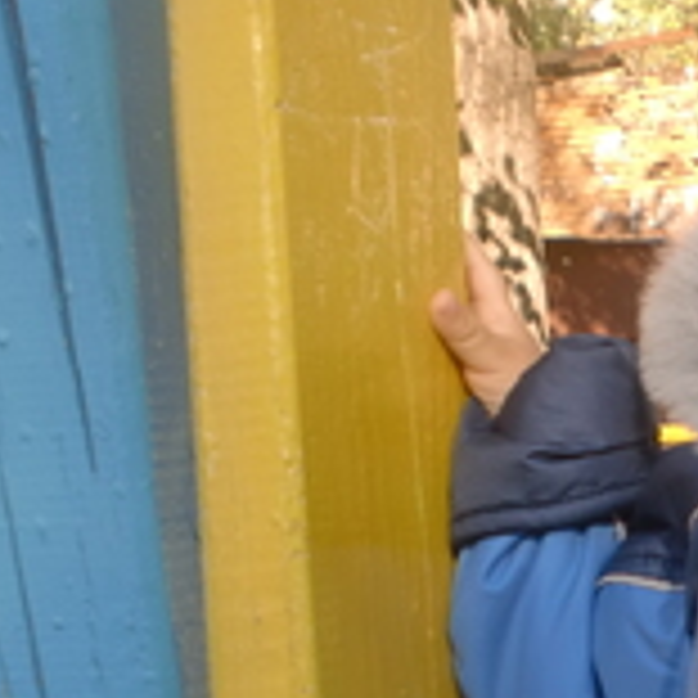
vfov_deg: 18.7
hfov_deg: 18.0
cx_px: 905
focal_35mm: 90
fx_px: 2053
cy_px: 721
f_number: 3.1
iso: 64
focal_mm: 6.3
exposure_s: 1/160
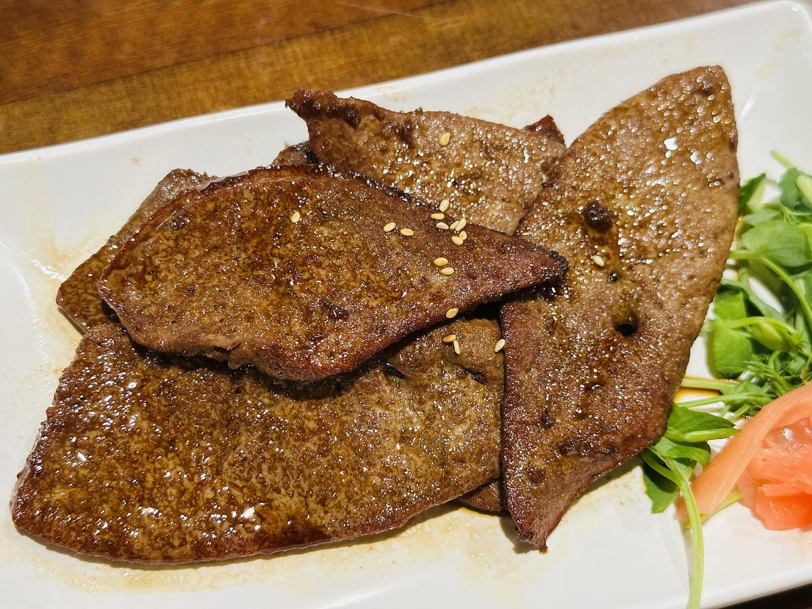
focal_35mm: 48
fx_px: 1126
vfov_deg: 30.3
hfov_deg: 39.7
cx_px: 406
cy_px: 304
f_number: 1.78
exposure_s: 1/40
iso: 320
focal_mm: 6.86
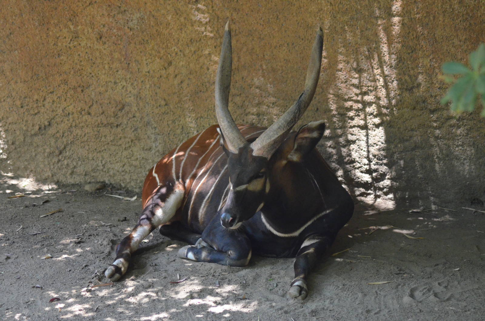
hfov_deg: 9.8
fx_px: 2824
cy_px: 160
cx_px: 242
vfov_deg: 6.5
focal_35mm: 210
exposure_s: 1/400
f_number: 4.2
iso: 3200
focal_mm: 140
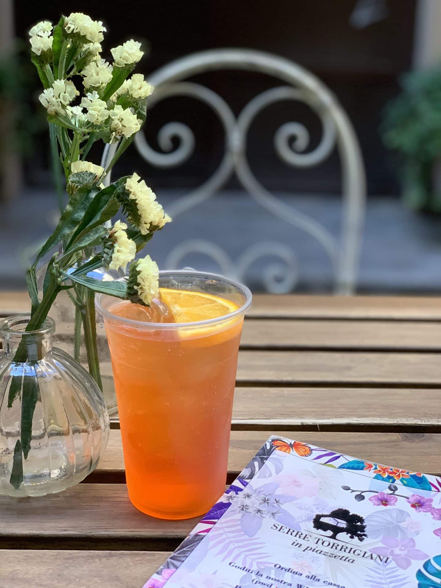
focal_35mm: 52
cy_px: 294
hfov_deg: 28.0
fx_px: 883
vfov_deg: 36.8
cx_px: 220
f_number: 2.4
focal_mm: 6
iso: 125
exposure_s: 1/115
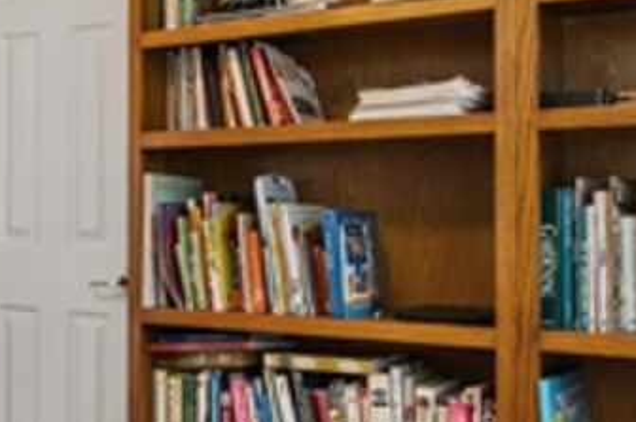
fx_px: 1076
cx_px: 30
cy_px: 180
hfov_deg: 31.0
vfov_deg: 22.2
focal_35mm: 61
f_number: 7.1
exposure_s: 1/80
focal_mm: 16
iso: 1250
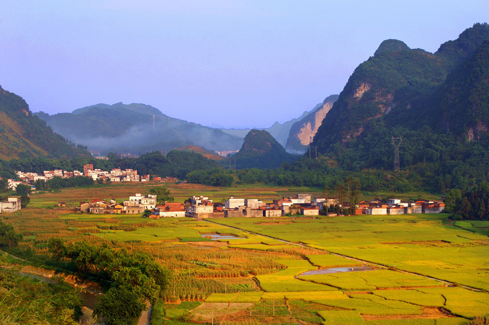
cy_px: 162
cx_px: 244
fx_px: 1119
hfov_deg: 24.6
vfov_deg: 16.5
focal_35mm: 82
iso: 100
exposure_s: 1/125
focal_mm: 55
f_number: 8
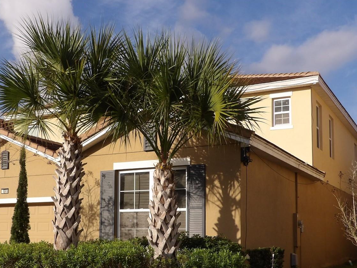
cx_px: 148
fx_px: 485
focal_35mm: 47
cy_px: 189
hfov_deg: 40.3
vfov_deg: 30.6
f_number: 3.6
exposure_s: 1/935
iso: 100
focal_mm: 5.9
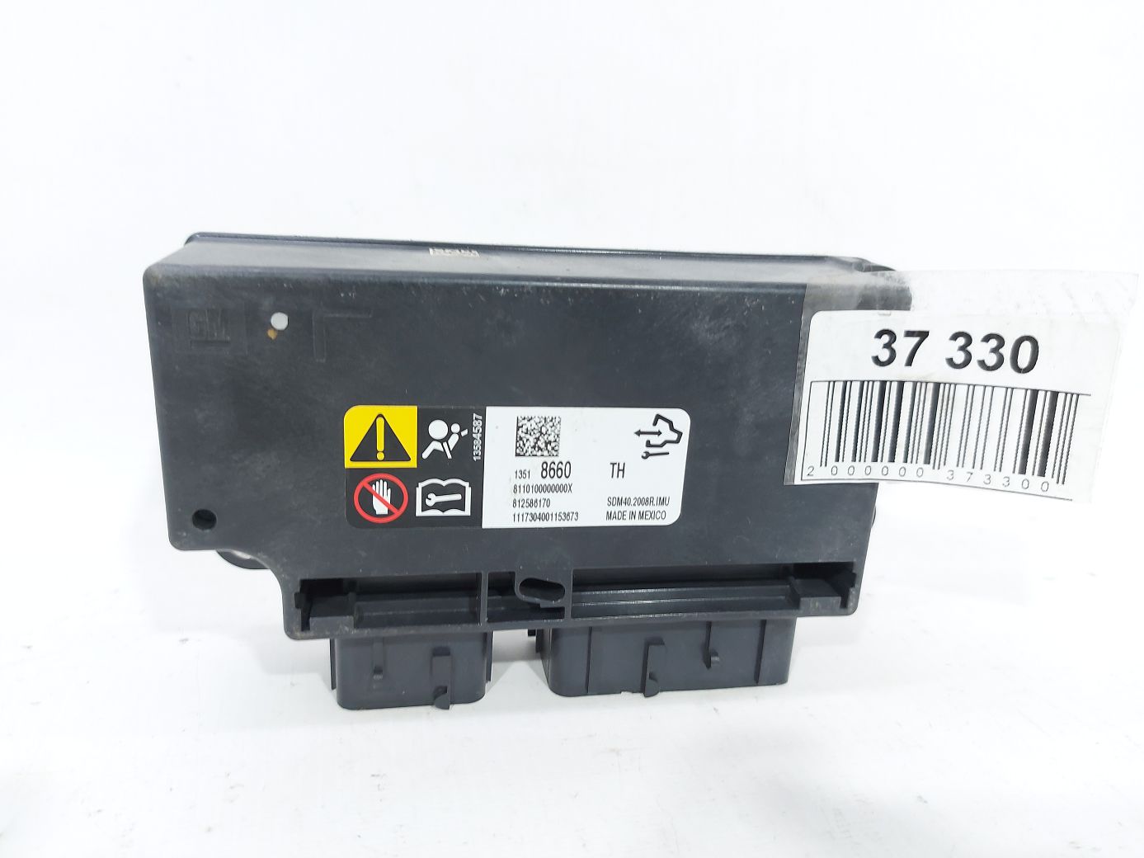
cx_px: 572
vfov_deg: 56.8
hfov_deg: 71.6
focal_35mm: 24
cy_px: 429
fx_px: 793
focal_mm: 5.23
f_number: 1.8
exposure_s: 1/50
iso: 100
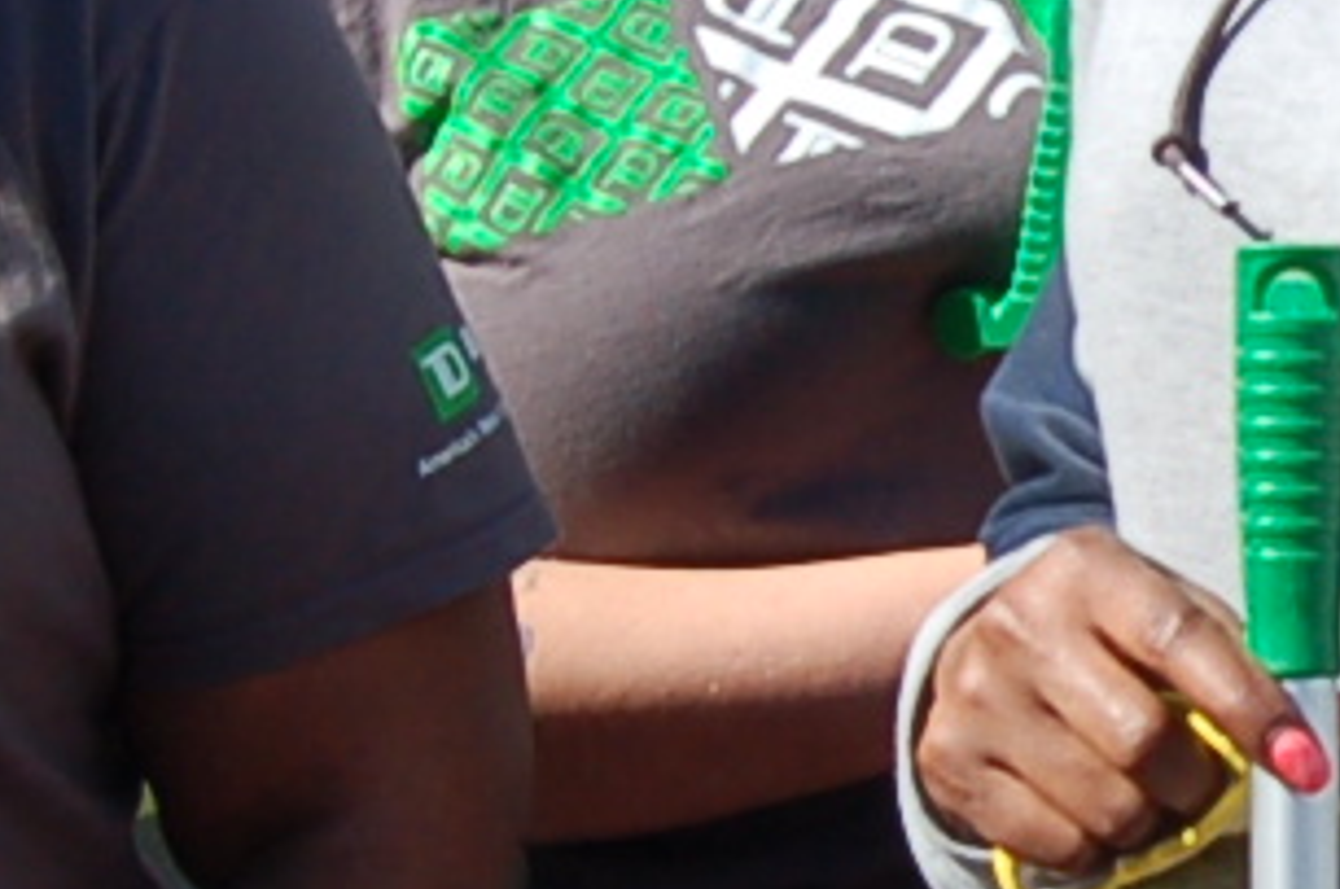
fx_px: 9031
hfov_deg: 8.3
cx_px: 1852
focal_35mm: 243
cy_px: 534
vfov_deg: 5.6
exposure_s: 1/320
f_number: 9
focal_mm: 22
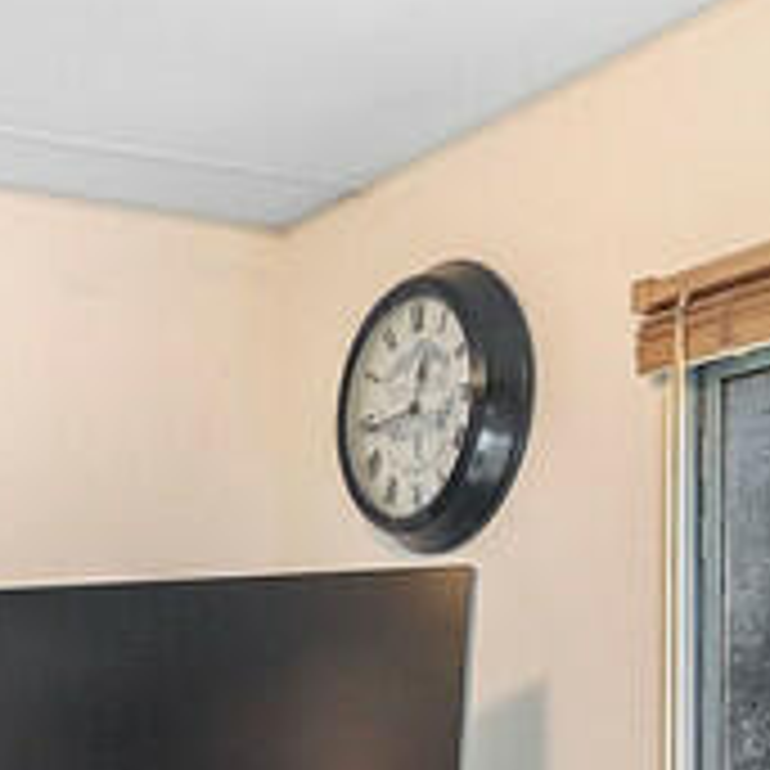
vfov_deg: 22.8
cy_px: 867
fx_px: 1787
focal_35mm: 71
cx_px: -23
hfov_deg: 23.2
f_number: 8
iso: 400
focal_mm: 14
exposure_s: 1.6
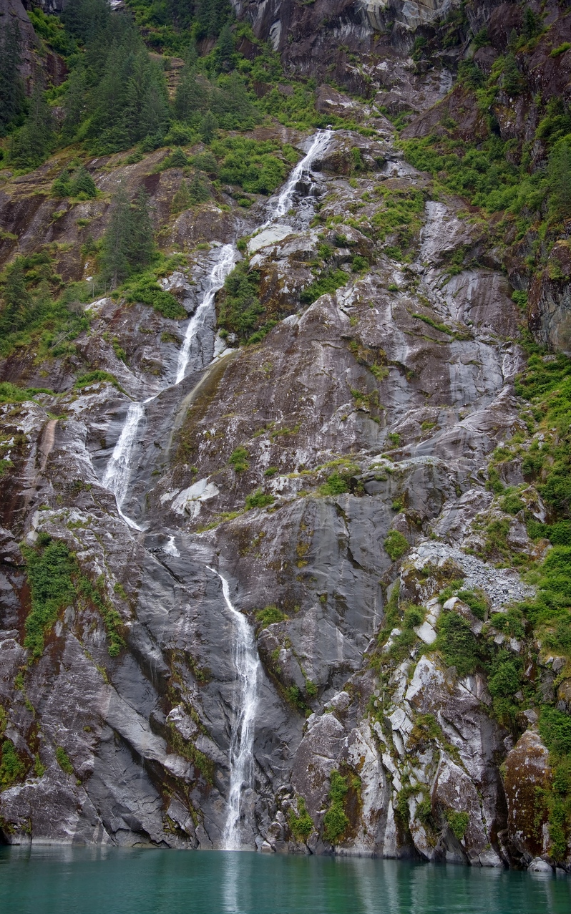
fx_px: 1170
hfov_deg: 27.4
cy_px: 457
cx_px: 270
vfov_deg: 42.6
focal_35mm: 47
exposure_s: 1/100
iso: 100
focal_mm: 46
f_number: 5
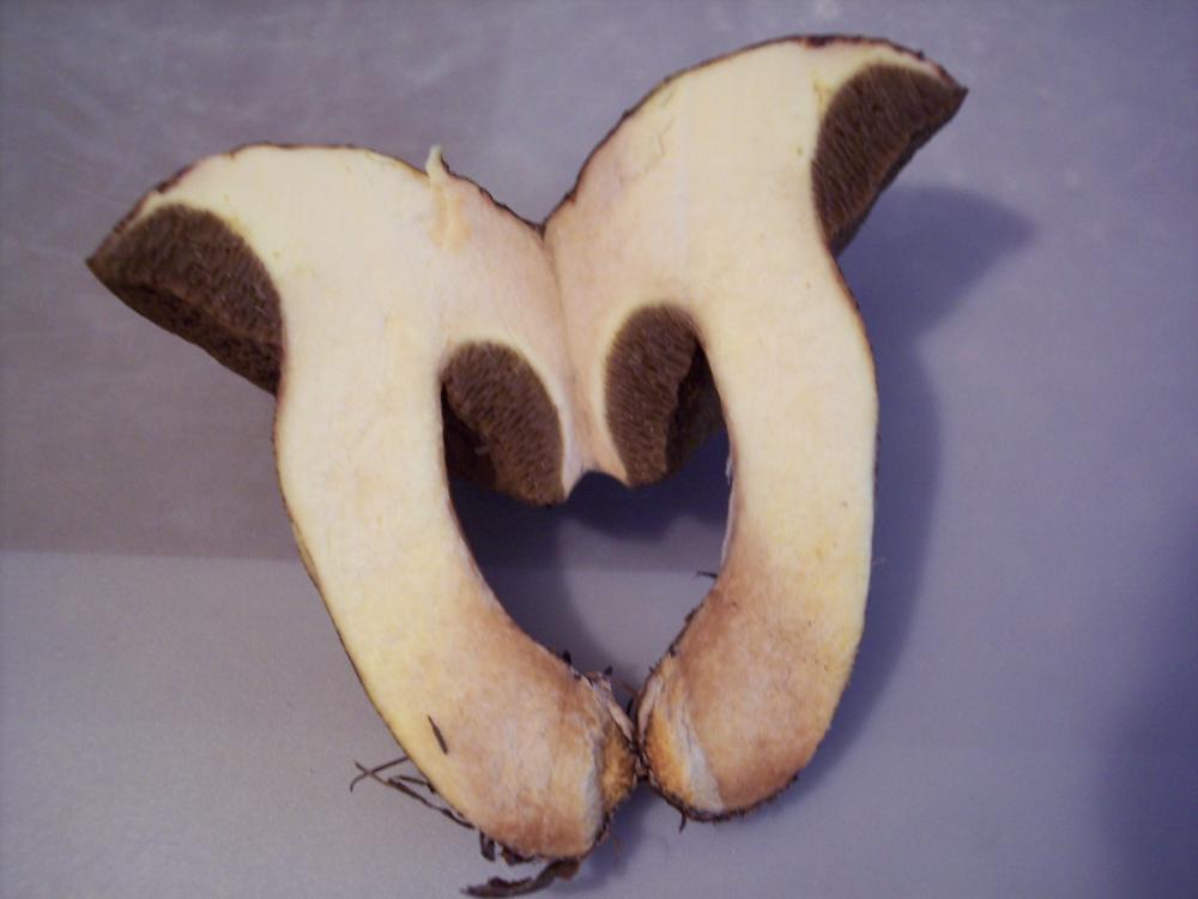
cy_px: 450
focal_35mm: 39
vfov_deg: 36.8
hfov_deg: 47.9
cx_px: 599
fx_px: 1350
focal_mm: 8
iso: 200
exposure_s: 1/10
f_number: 3.4
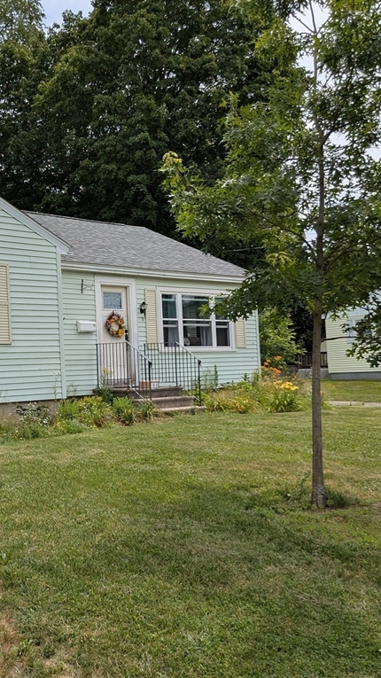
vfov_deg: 56.6
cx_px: 68
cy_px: 339
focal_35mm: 35
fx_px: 629
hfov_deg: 32.6
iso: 51
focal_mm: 4.53
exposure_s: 1/3311
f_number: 1.7
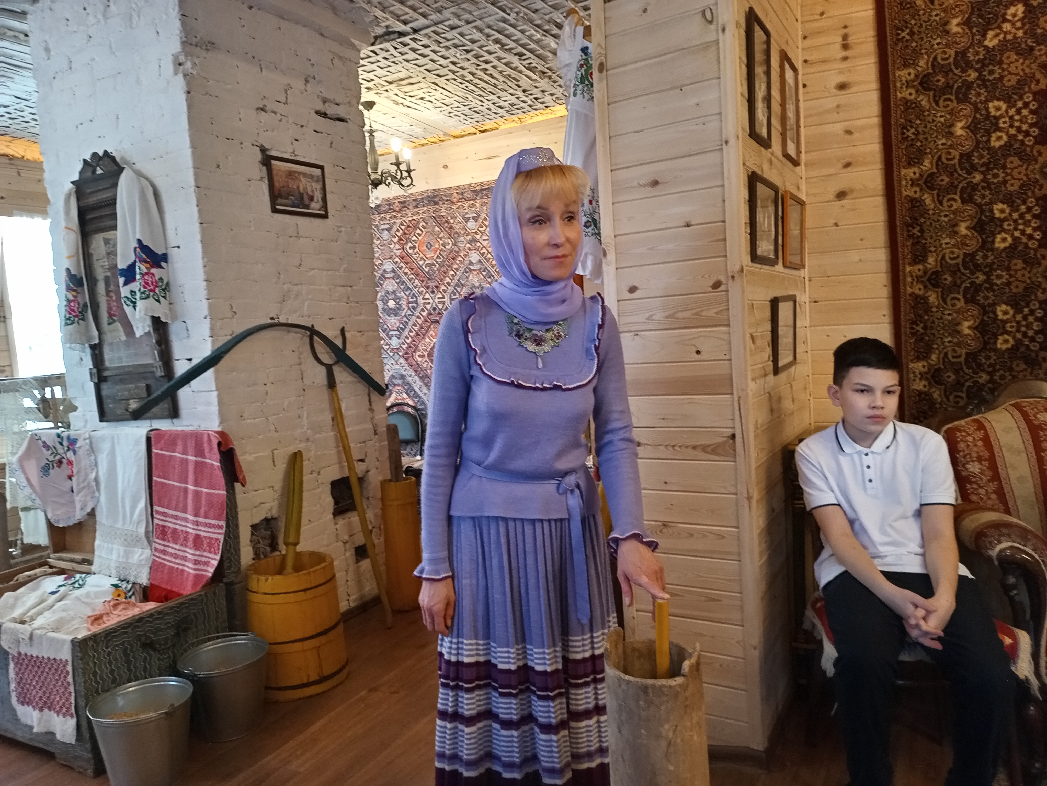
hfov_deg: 67.3
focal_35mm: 26
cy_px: 393
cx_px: 524
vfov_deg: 53.1
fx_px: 786
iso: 593
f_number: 1.8
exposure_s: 1/20
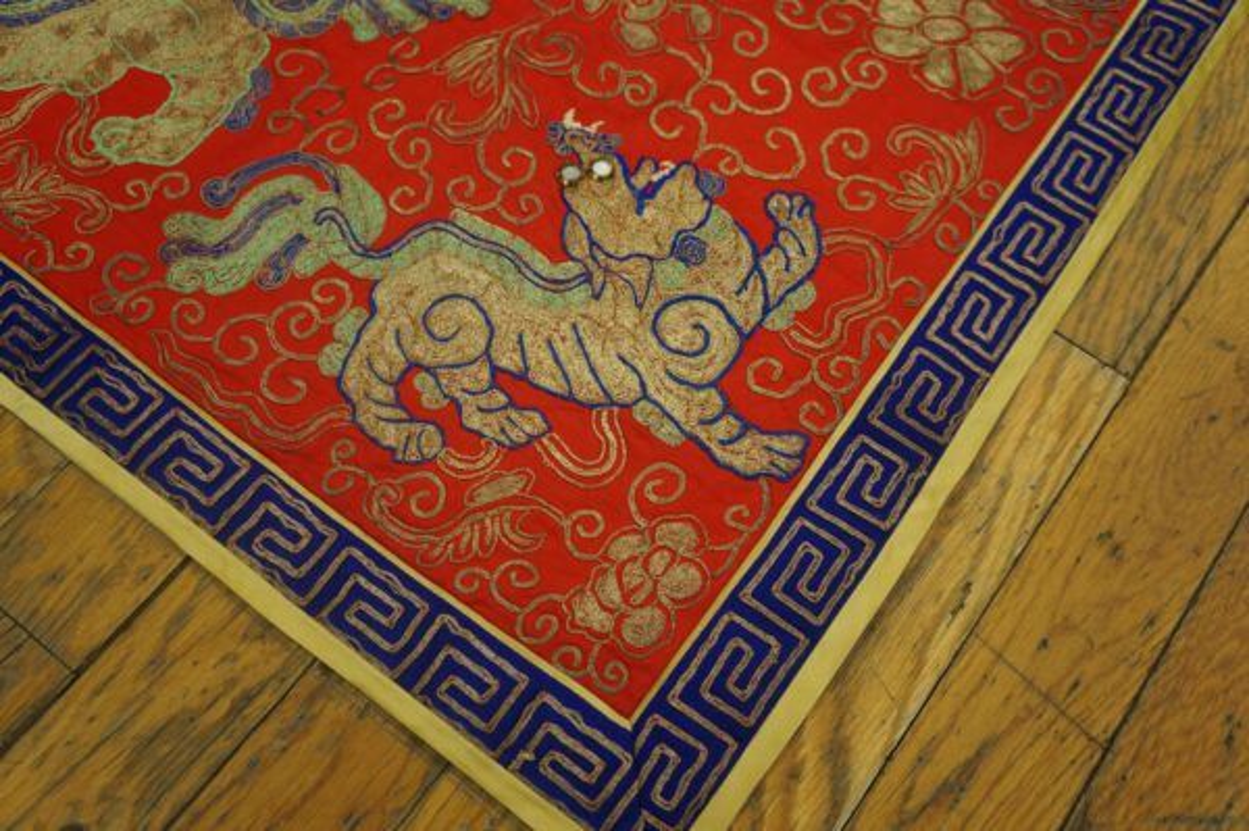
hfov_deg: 57.3
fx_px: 1144
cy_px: 416
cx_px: 624
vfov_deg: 39.9
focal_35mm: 33
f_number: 4
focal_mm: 22
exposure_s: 1/60
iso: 640
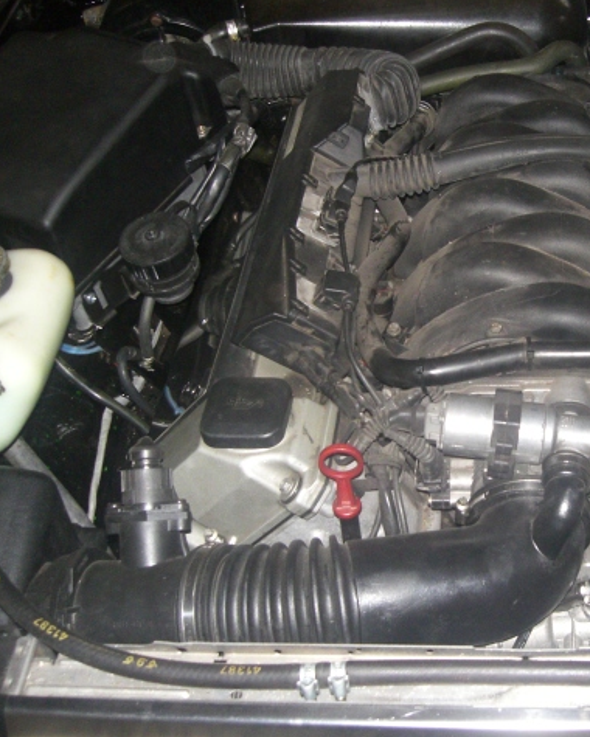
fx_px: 1091
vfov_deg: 37.3
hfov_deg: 29.4
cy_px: 366
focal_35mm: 50
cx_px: 494
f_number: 3.1
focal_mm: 6.3
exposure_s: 1/60
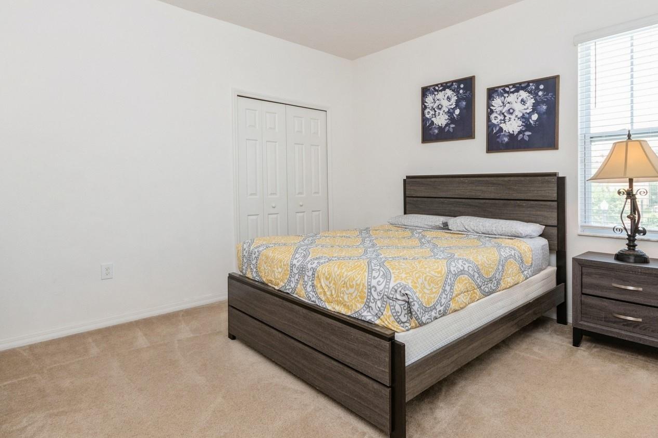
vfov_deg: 64.3
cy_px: 194
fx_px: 347
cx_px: 341
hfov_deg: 86.9
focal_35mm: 19
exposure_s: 1/50
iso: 400
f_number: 9
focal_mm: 10
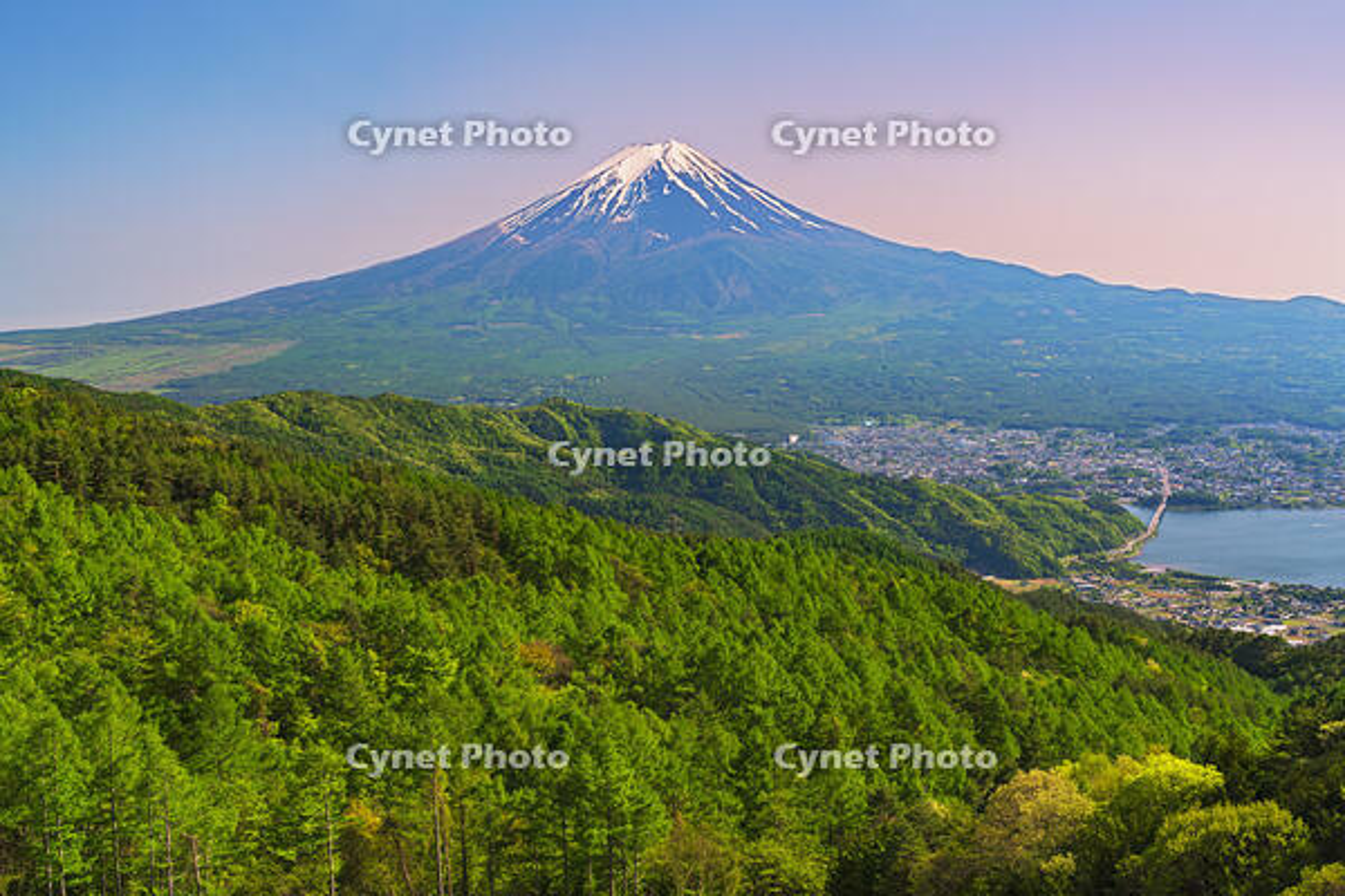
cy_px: 448
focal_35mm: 41
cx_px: 672
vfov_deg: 32.6
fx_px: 1532
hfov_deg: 47.4
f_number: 13
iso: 100
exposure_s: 1/15
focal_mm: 41
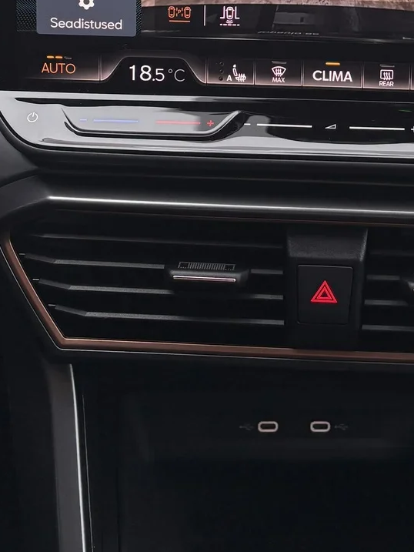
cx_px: 341
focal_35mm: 58
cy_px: -53
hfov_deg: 24.8
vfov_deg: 29.9
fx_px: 925
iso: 80
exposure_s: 1/121
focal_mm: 5.96
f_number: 1.6
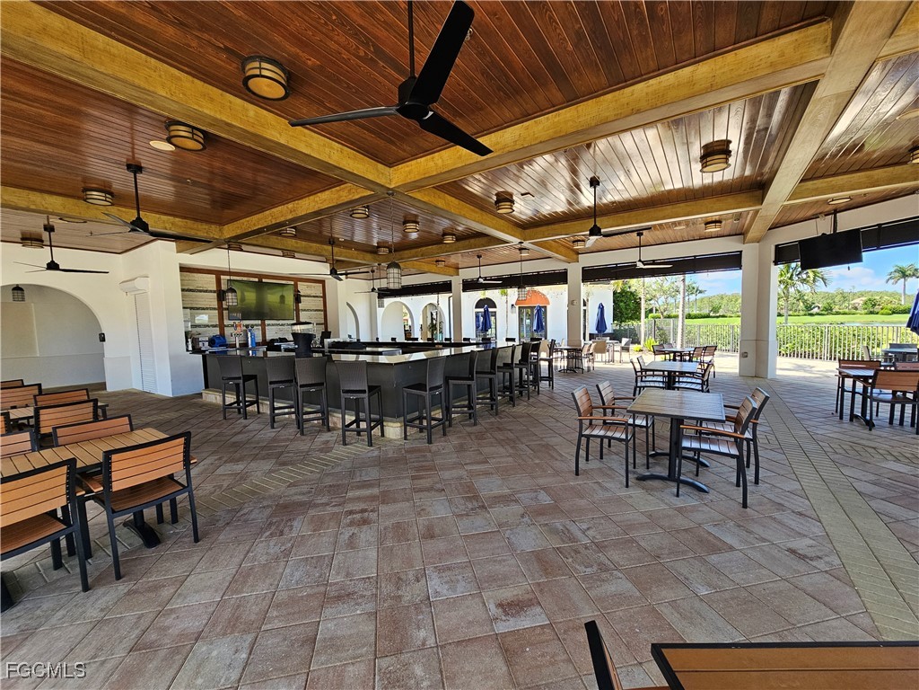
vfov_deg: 89.9
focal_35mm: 13
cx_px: 460
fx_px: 345
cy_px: 345
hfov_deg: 106.2
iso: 64
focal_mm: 2.2
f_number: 2.2
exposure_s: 1/267
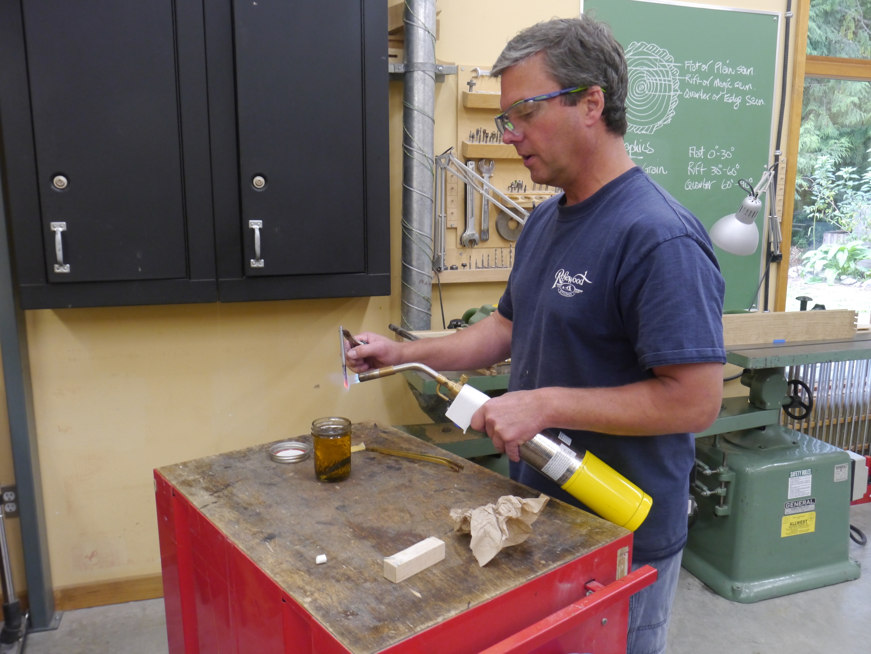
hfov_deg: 63.4
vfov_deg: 49.8
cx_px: 436
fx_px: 705
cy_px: 327
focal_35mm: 28
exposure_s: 1/13
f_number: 9
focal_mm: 14
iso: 800
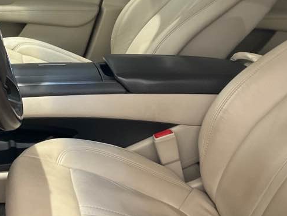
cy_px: 78
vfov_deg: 21.9
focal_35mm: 67
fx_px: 556
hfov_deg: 28.7
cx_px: 90
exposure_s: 1/40
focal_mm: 3
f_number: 1.8
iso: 250
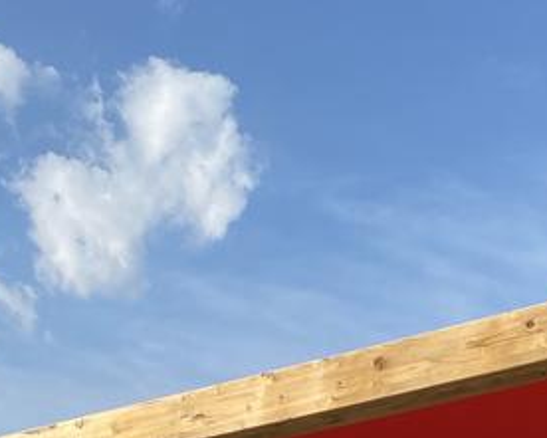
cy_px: 743
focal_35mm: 94
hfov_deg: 20.2
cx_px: 418
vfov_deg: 14.7
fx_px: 1522
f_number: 1.8
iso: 32
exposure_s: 1/2222
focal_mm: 4.25
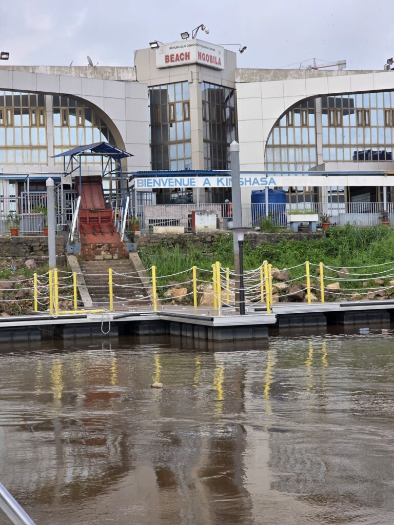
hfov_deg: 21.3
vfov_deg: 28.2
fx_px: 1047
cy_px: 262
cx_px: 197
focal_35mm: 69
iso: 50
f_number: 2.4
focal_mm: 7.9
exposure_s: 1/1123
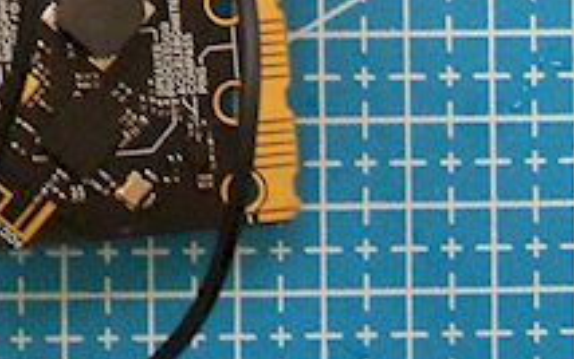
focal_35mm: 156
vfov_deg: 8.4
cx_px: -80
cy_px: 23
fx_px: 2442
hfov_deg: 13.1
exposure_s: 1/40
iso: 320
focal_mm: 6.2
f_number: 3.5
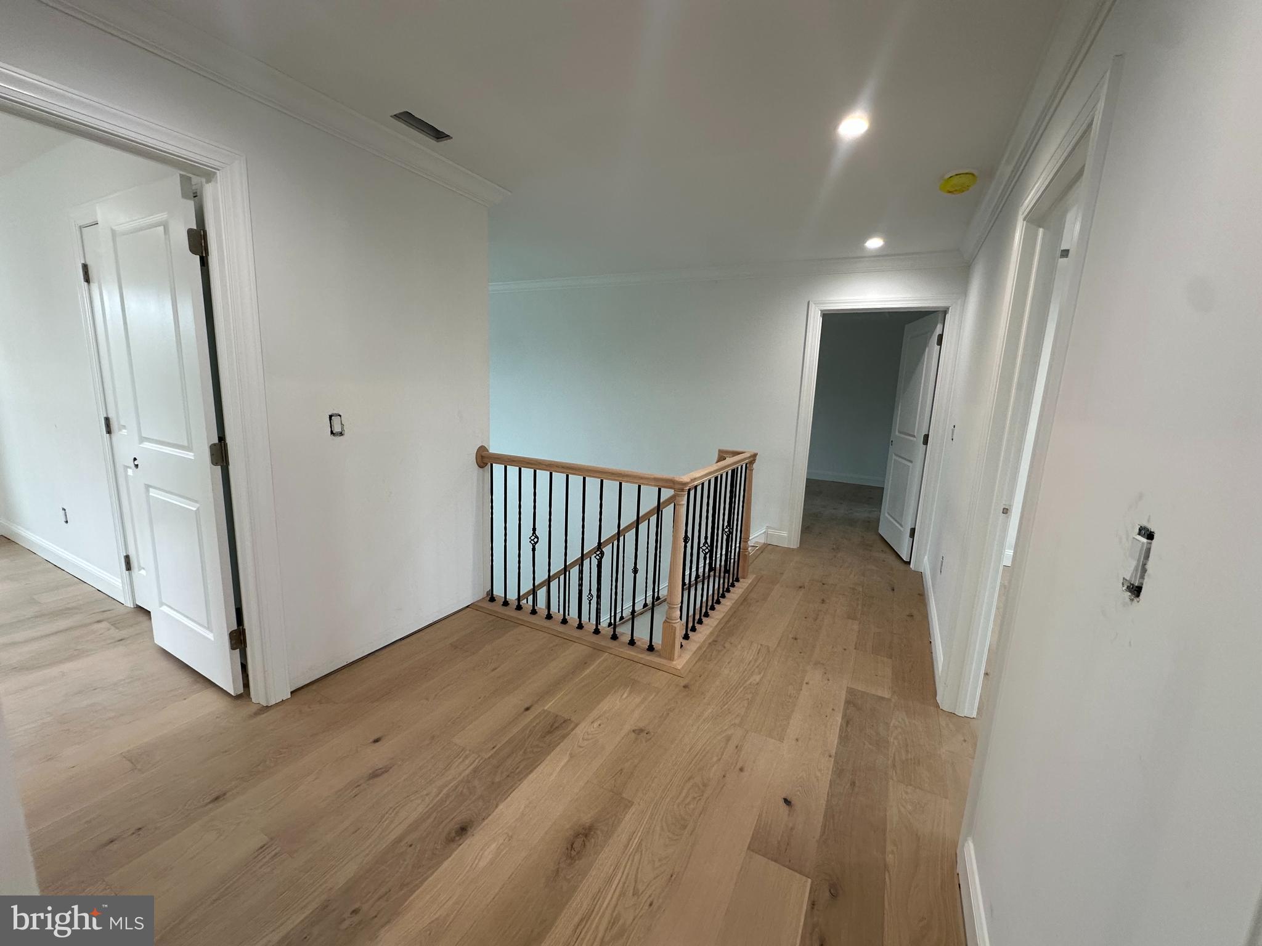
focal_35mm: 14
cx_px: 631
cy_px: 473
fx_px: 510
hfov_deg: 102.1
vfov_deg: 85.7
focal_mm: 2.22
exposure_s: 1/120
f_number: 2.2
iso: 200
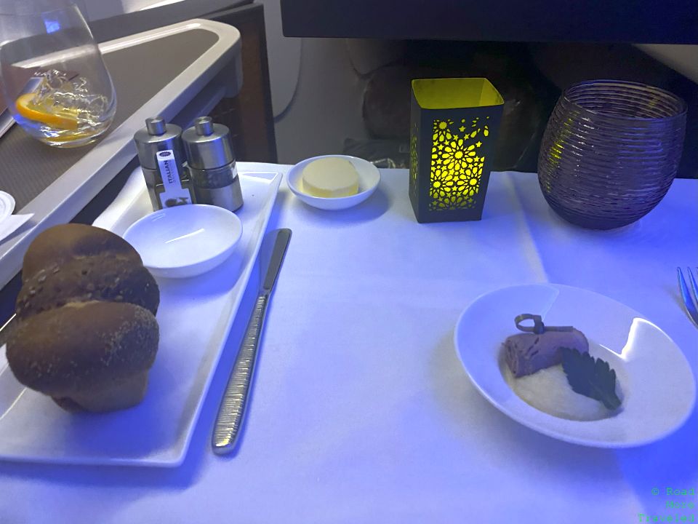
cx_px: 349
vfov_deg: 53.1
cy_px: 262
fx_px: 524
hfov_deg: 67.3
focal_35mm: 26
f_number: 1.8
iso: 1000
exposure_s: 1/30
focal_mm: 4.25
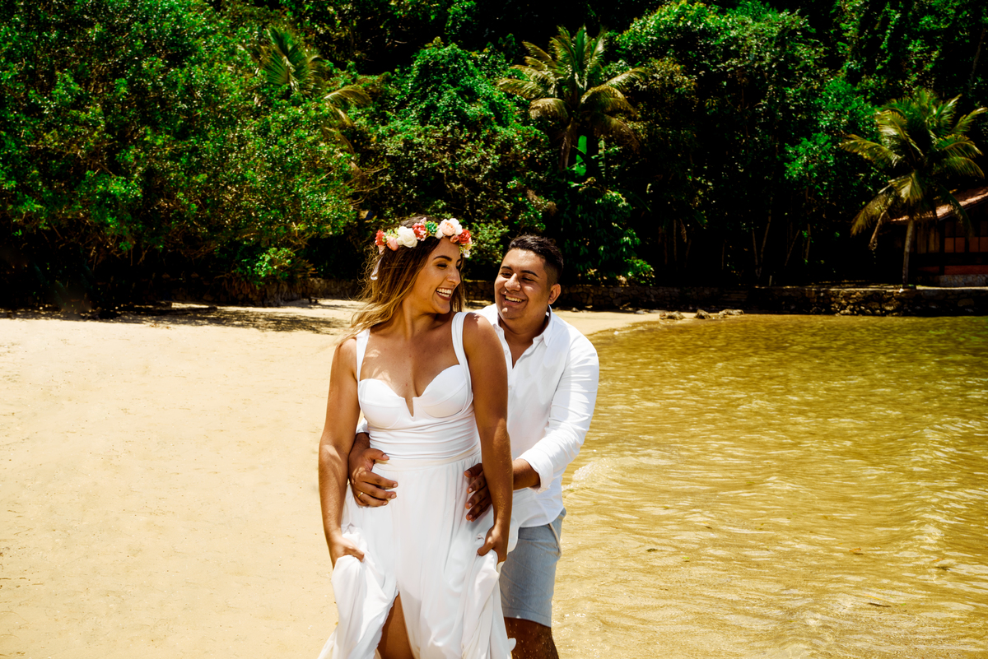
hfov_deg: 42.7
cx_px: 494
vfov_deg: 29.3
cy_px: 330
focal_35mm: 46
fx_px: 1263
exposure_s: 1/250
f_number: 8
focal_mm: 46
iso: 100
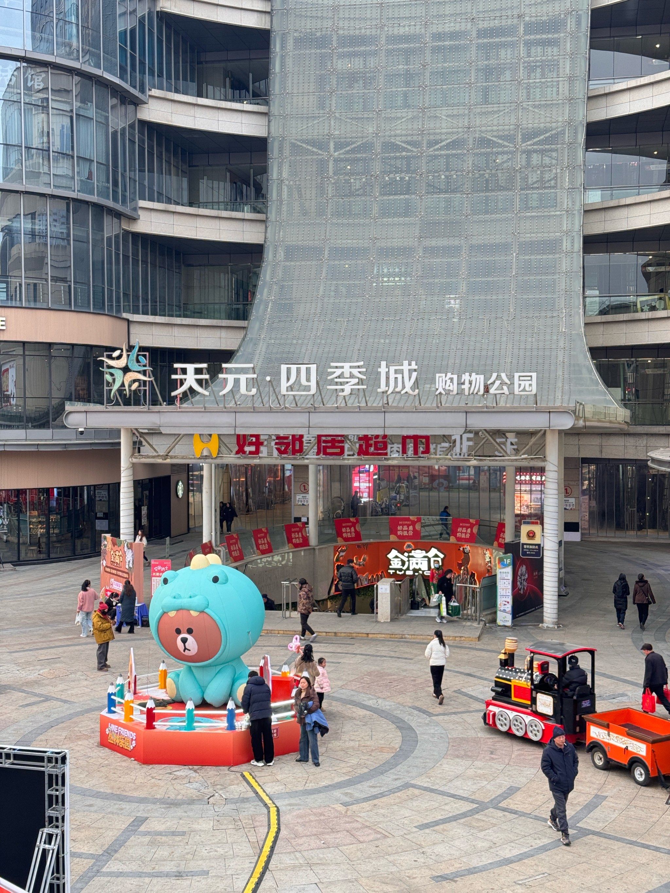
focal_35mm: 48
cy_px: 446
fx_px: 1239
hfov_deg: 30.3
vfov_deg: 39.7
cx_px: 335
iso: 64
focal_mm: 6.76
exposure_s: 1/100
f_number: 1.78
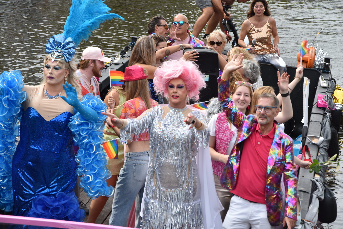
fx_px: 1315
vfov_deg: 9.9
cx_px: 172
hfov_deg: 14.9
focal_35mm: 138
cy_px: 114
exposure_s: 1/250
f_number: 8
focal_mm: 92
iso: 200
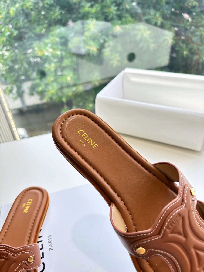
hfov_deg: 53.1
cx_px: 102
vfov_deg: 67.3
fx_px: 204
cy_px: 136
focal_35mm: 26
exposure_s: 1/337
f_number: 1.6
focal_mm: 5.96
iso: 50
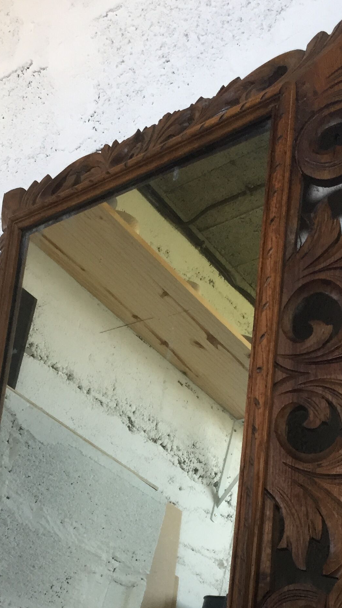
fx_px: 886
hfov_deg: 21.8
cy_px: 508
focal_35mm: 55
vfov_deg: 36.2
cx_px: 196
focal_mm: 4.15
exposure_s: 1/33
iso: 100
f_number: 2.2
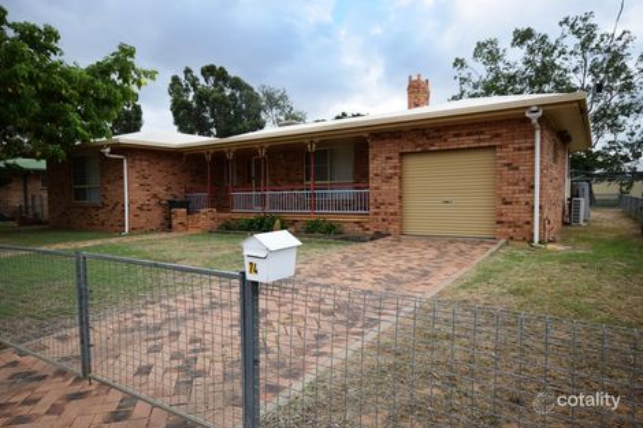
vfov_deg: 53.1
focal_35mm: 24
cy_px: 214
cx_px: 322
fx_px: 428
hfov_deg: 73.8
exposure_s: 1/250
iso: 220
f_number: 8
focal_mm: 16
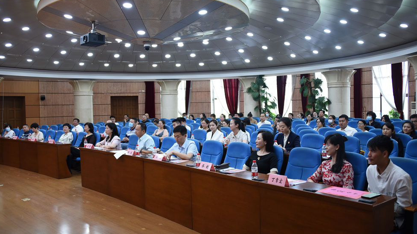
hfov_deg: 64.3
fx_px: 332
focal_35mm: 30
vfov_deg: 38.9
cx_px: 210
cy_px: 123
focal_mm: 28
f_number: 3.5
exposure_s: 1/250
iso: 1400
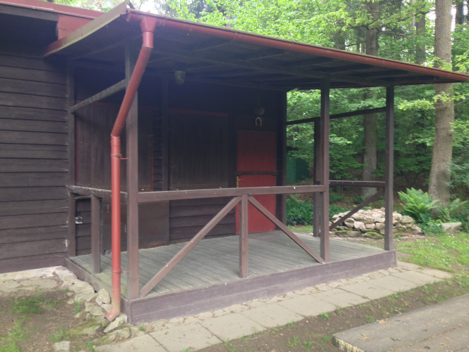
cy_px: 176
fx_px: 447
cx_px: 234
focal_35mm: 33
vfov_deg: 42.9
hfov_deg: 55.4
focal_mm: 4.12
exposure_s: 1/20
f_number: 2.4
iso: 80
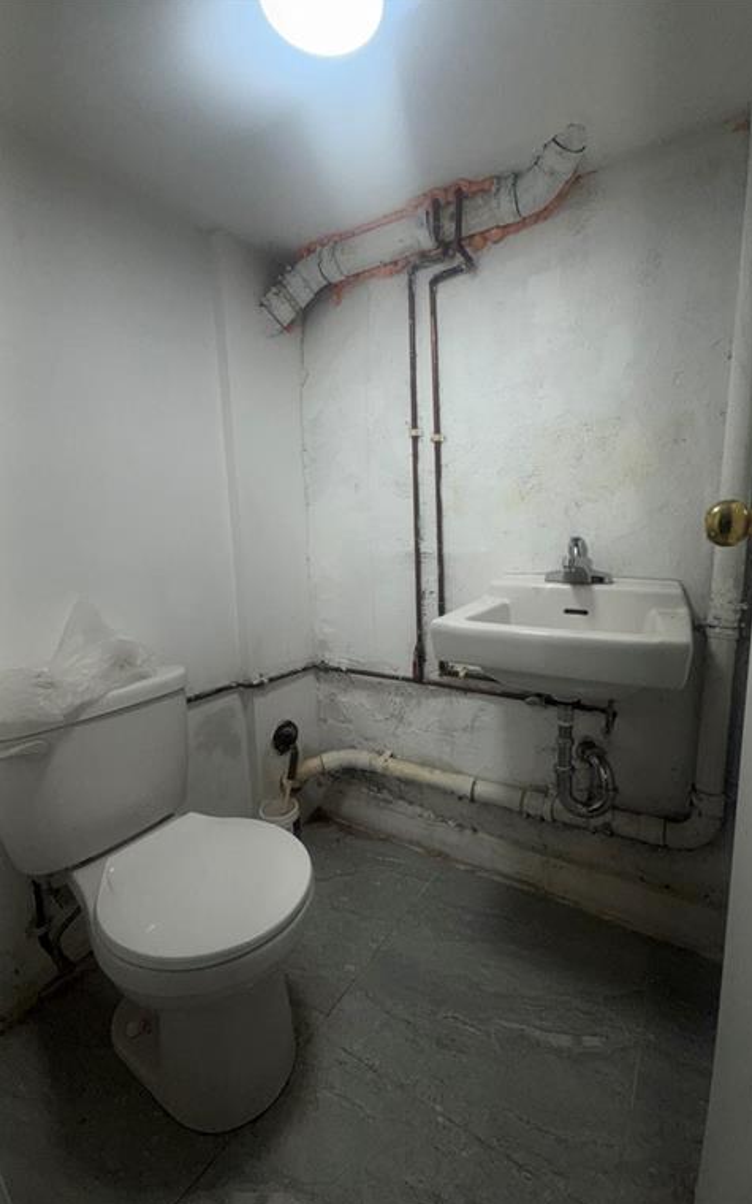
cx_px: 418
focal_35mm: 15
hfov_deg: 74.5
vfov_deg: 101.5
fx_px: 492
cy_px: 604
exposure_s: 1/129
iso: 50
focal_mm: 2.22
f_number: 2.2
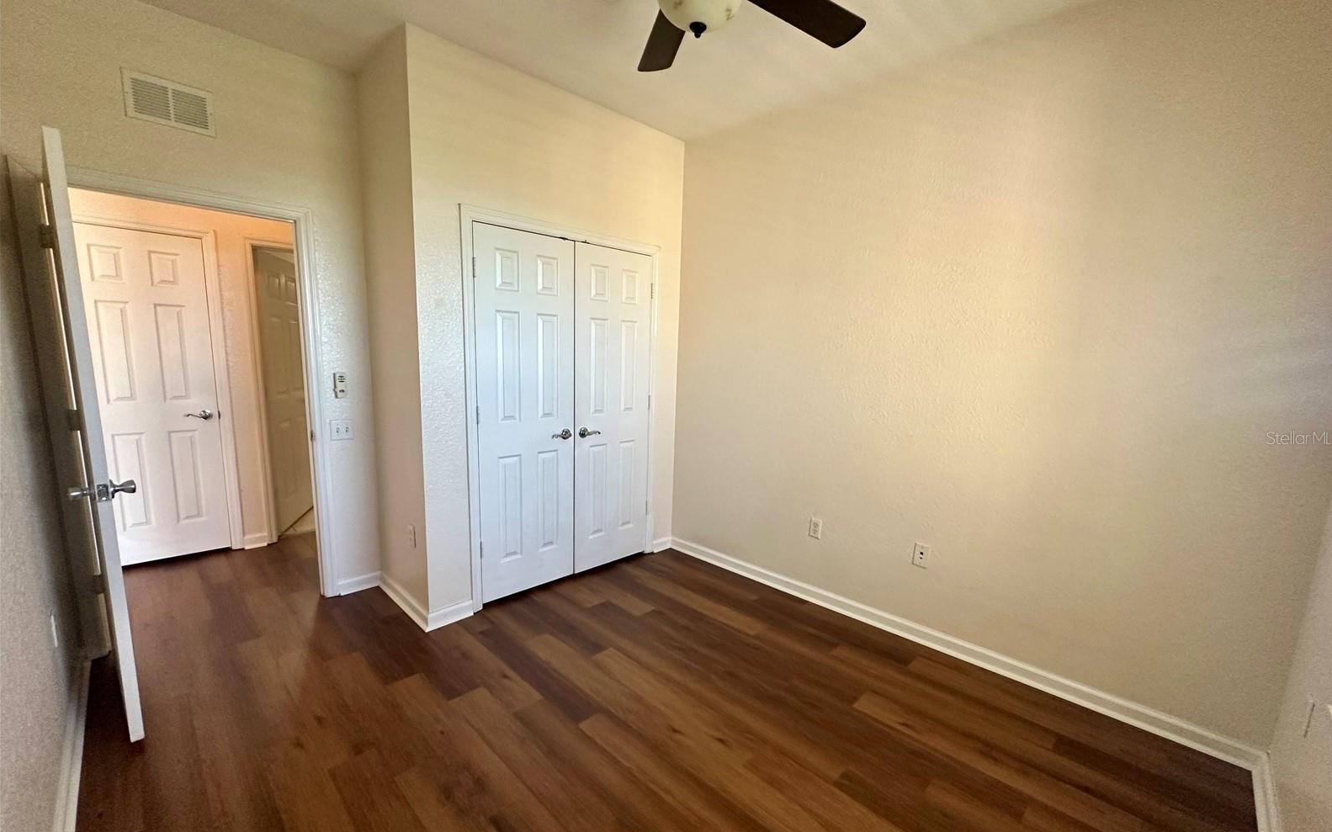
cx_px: 672
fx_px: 544
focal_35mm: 15
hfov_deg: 101.5
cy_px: 437
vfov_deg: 74.7
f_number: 2.2
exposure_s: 1/120
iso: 250
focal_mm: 2.22
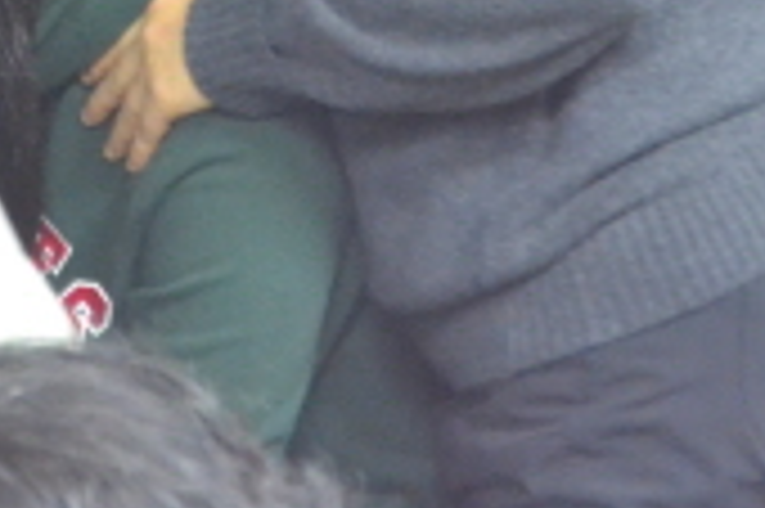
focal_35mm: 359
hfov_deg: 5.7
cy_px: -578
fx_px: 7625
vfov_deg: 3.8
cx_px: -40
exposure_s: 1/8
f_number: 5.6
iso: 3200
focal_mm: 55
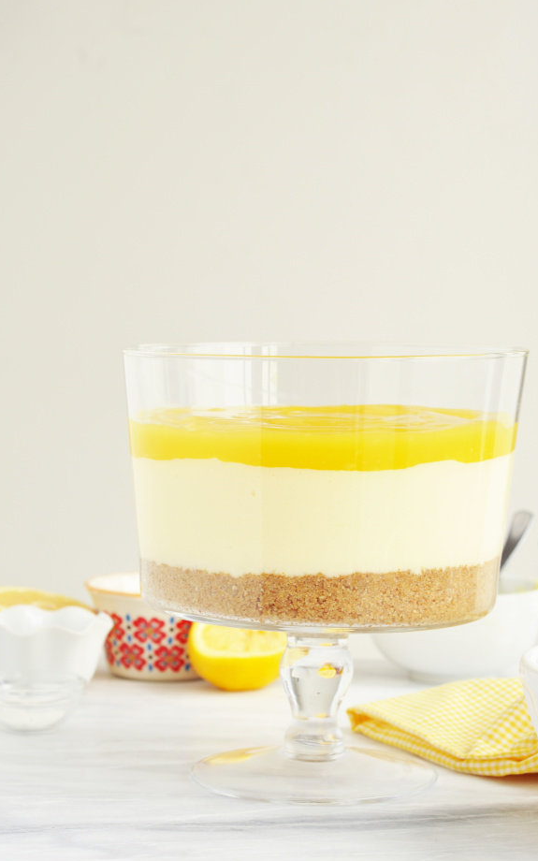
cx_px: 294
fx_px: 1994
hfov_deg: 15.4
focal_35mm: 85
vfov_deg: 24.4
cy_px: 461
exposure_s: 1/125
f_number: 5
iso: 200
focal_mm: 50
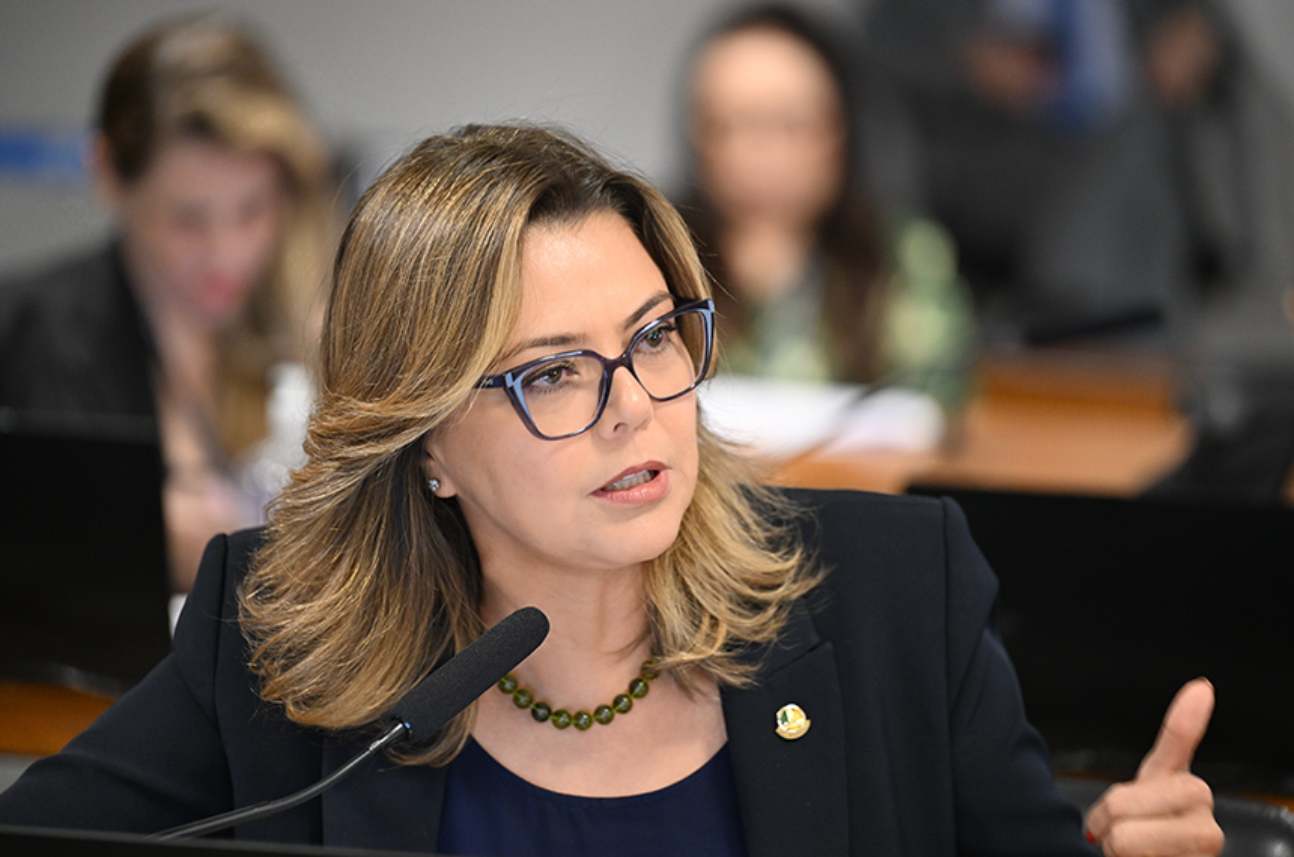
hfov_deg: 10.6
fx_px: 6996
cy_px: 428
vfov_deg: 7.0
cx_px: 647
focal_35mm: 195
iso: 2000
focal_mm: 195
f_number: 2.8
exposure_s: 1/100
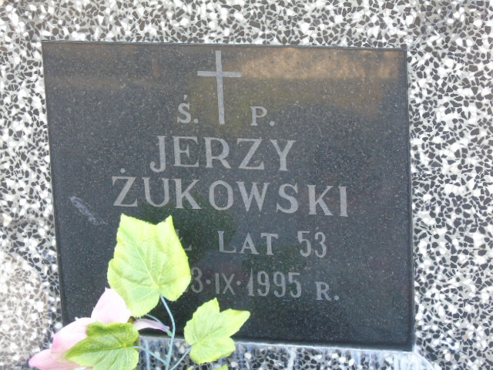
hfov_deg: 12.2
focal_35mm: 162
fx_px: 2307
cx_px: 246
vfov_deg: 9.2
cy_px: 185
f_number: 4.9
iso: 400
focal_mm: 29
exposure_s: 1/100
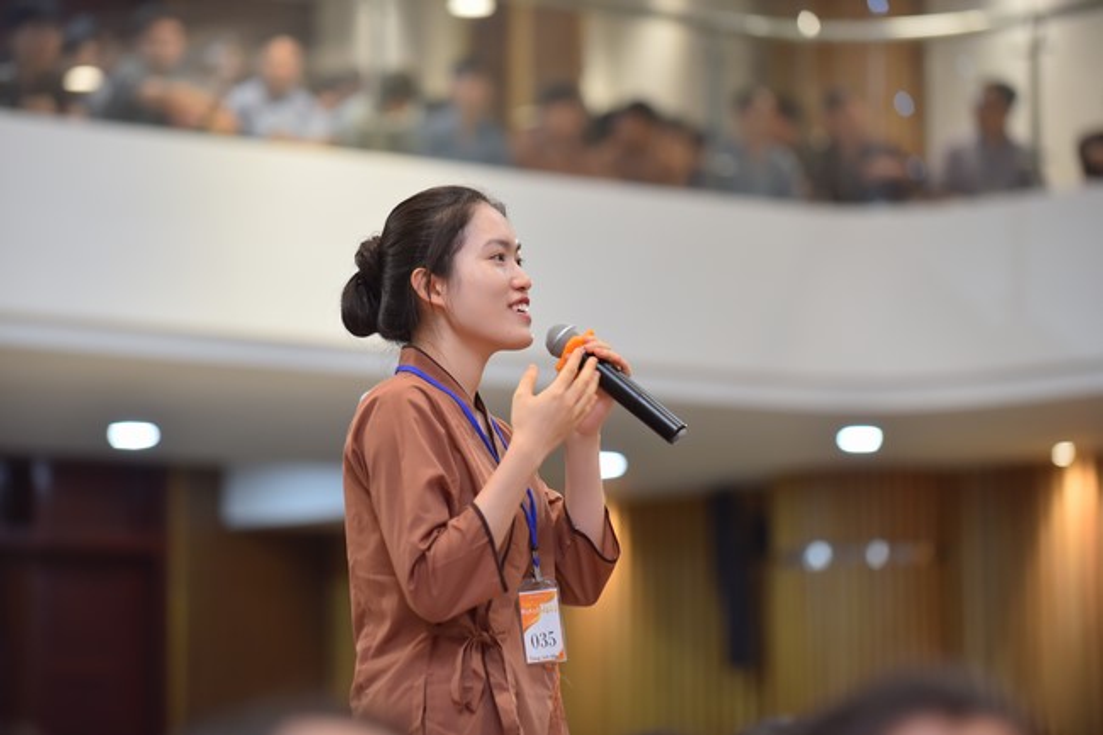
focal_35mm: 150
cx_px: 552
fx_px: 4594
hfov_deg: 13.7
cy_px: 368
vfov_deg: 9.1
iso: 800
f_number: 3.2
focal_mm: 150
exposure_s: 1/125
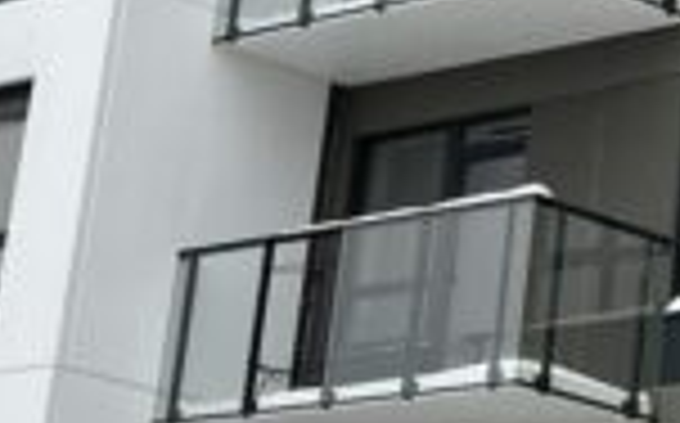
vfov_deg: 6.8
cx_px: 856
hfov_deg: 11.0
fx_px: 3462
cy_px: -342
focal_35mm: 187
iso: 50
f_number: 1.5
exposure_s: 1/511
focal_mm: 5.7
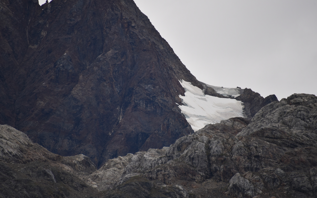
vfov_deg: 3.7
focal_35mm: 354
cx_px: 154
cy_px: 104
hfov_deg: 5.9
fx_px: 3058
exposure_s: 1/640
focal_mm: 300
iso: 200
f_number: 5.6
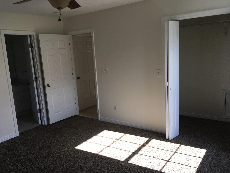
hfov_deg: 61.7
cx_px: 115
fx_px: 193
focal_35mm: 29
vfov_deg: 48.2
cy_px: 86
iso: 25
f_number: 2.2
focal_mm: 4.15
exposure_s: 1/120
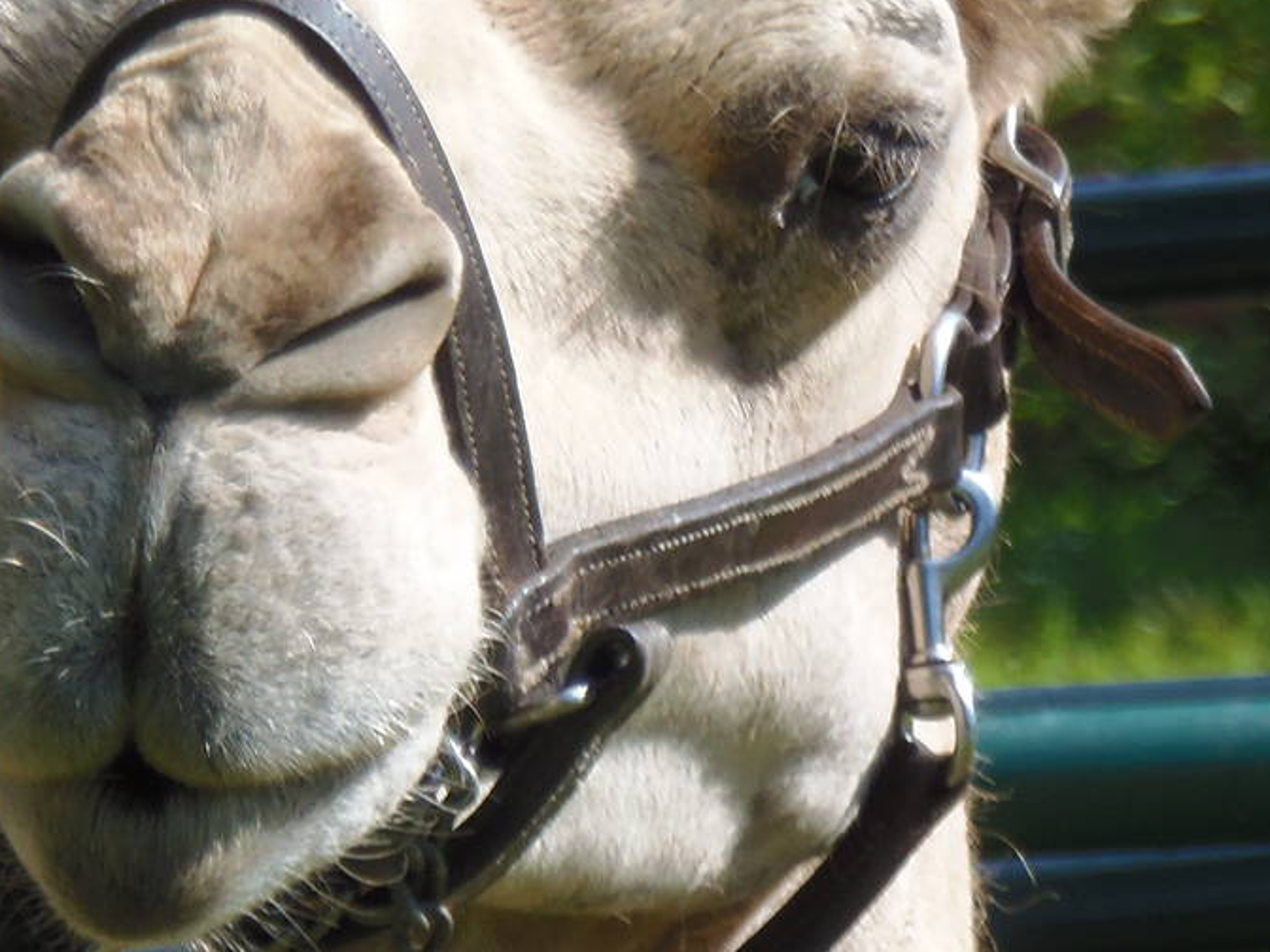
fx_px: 33533
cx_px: 467
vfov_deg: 1.6
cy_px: 380
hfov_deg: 2.2
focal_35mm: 914
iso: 64
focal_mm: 71.1
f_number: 5
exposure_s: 1/320
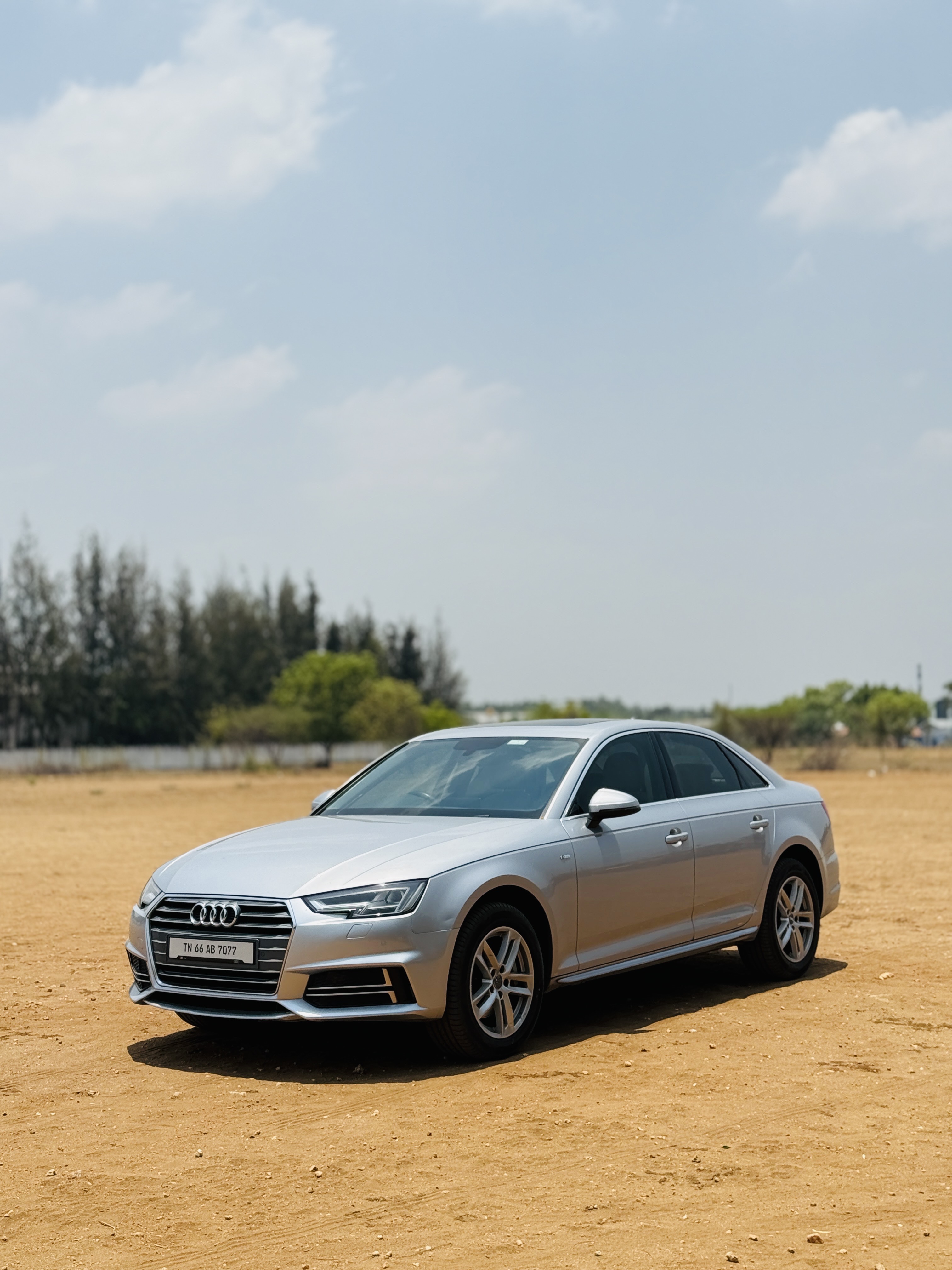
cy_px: 635
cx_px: 476
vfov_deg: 39.7
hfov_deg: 30.3
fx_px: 1760
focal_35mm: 48
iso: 100
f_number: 1.78
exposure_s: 1/6536
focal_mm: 6.76
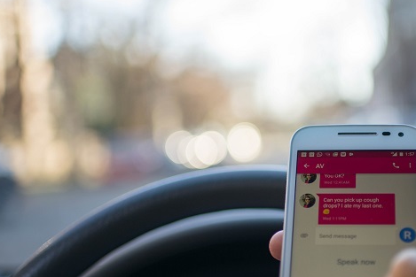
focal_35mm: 56
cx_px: 309
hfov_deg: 34.9
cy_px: 181
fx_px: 647
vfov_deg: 24.1
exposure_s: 1/640
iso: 250
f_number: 1.8
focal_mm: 35
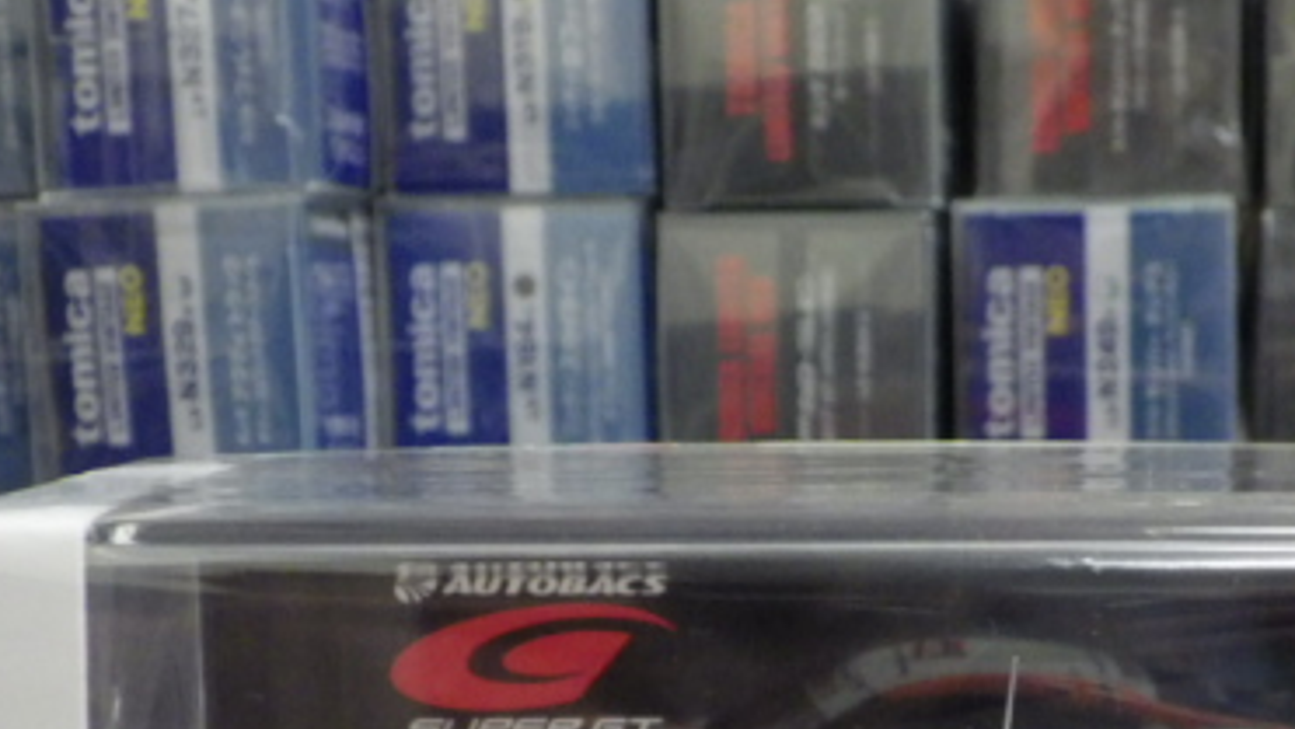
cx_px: 956
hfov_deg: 27.2
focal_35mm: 77
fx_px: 2645
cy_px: 834
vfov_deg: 15.2
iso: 800
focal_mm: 7.4
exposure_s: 1/50
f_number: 3.6
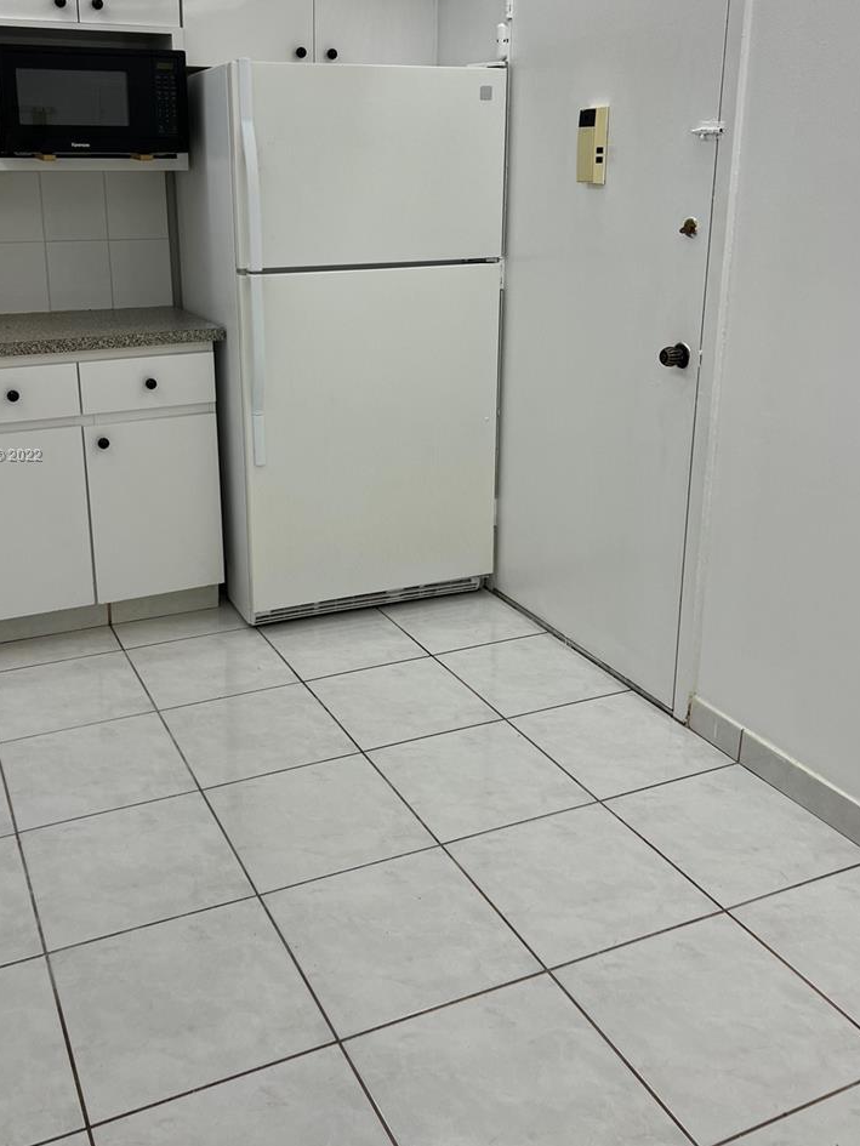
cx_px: 365
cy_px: 456
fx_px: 1093
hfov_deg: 42.8
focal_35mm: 33
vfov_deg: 54.9
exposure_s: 1/120
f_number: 1.5
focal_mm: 5.7
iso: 40
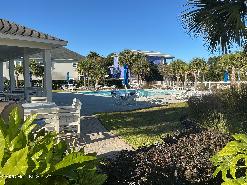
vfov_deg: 48.2
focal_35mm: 29
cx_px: 124
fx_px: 207
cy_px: 92
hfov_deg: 61.7
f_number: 1.8
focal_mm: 3
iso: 25
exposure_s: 1/1490
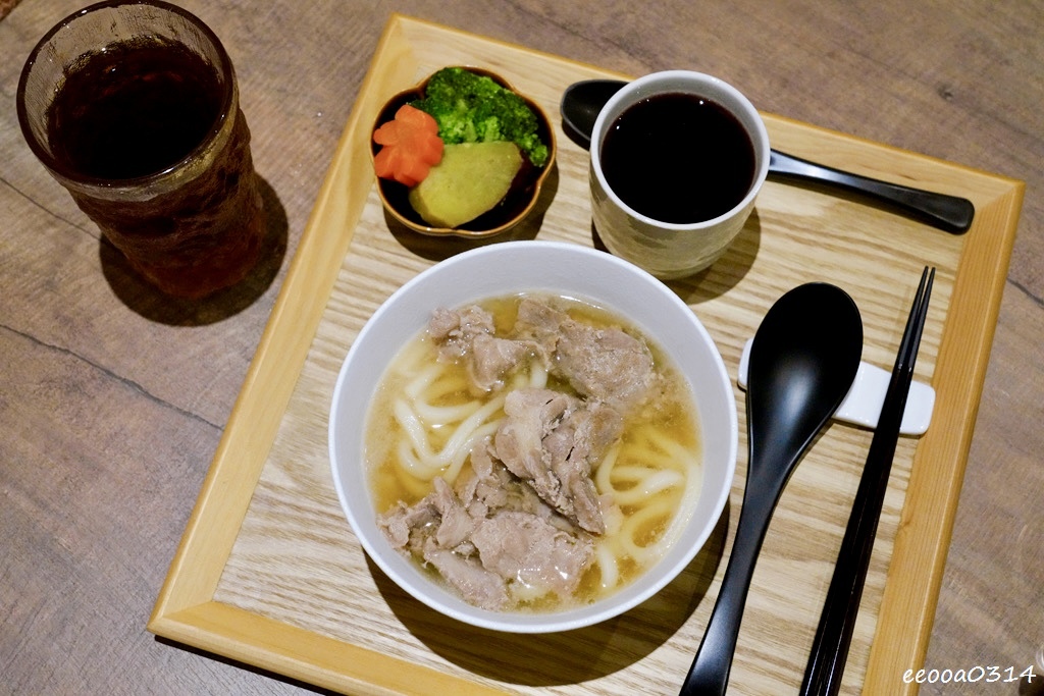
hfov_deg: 40.3
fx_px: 1421
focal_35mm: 49
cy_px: 348
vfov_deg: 27.5
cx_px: 522
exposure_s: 1/400
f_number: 8
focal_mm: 49
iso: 6400
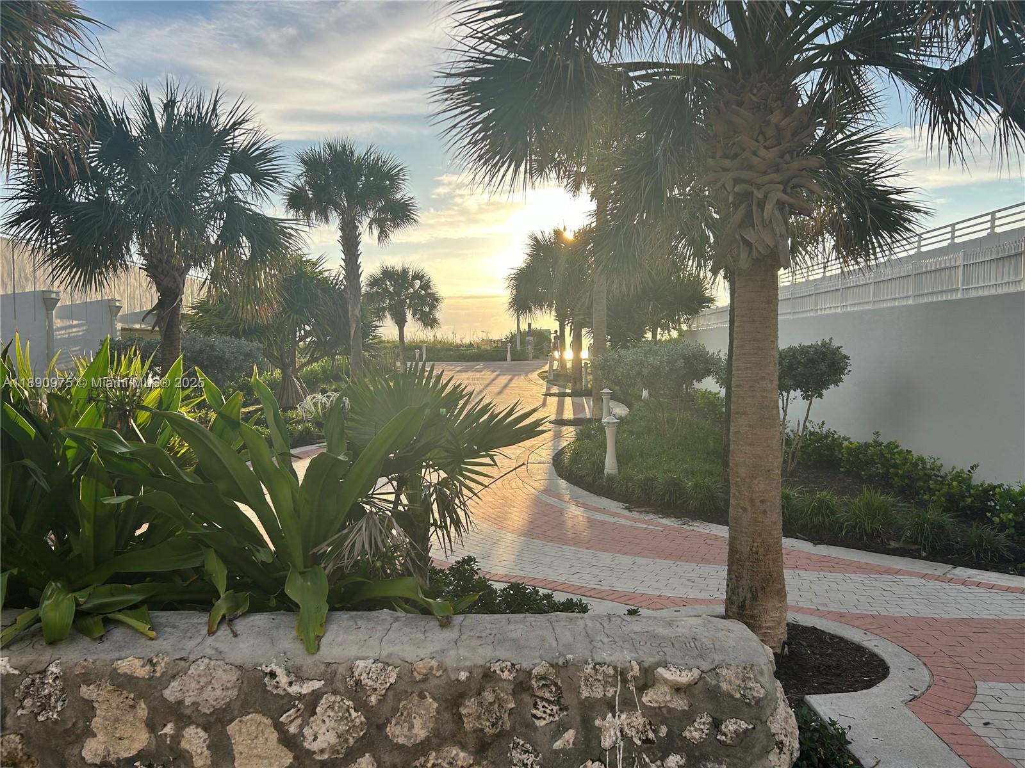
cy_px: 384
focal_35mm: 26
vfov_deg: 53.1
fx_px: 770
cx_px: 512
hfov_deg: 67.3
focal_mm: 5.7
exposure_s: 1/2083
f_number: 1.5
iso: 50
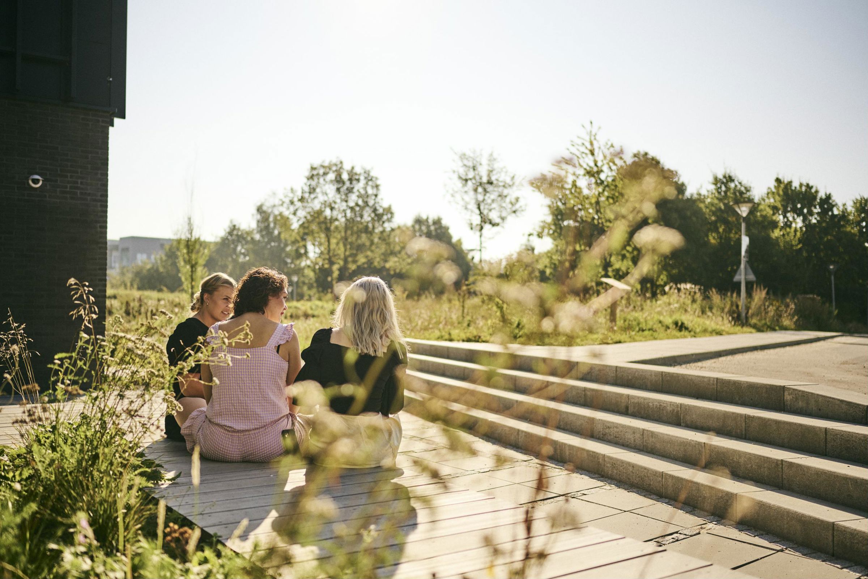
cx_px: 434
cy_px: 290
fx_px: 844
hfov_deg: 54.4
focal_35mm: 35
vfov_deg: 37.9
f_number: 1.8
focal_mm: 35
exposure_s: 1/4000
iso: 64
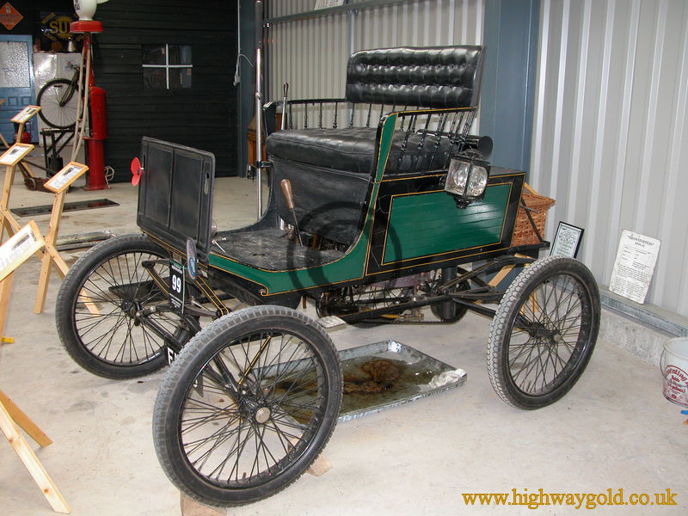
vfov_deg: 39.7
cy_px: 258
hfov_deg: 51.4
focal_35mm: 36
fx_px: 716
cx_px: 344
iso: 200
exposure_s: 1/60
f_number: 2.8
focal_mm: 9.2
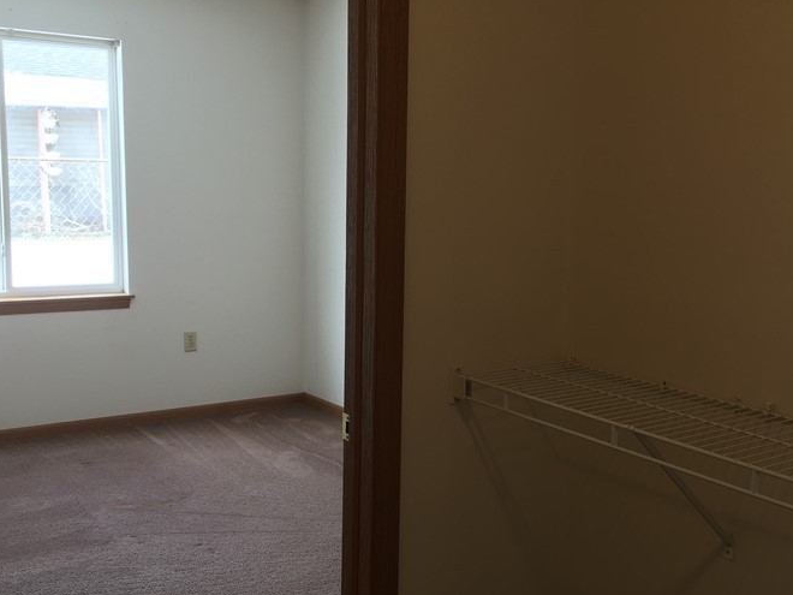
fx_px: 1031
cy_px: 341
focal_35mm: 45
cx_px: 473
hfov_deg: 41.9
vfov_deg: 32.1
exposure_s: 1/40
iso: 32
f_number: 2.2
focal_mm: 4.15
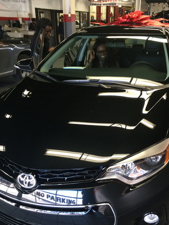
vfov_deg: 52.4
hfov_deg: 40.7
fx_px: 227
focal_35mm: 35
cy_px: 129
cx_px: 96
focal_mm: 4.12
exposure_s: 1/30
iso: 64
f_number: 2.2
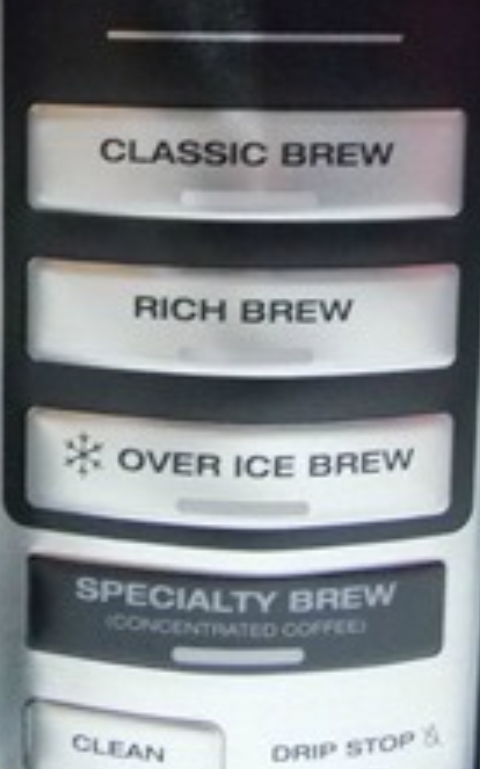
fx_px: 1173
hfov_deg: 22.9
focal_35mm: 56
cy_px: 82
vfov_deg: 34.3
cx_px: 111
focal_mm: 4
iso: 400
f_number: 3.1
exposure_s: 1/6
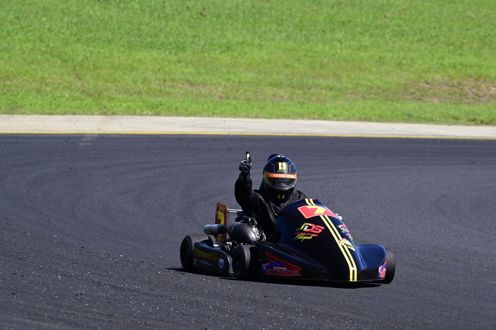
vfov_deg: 3.6
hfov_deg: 5.4
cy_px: 165
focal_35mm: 380
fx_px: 5234
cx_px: 248
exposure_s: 1/640
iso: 500
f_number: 11
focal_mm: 380
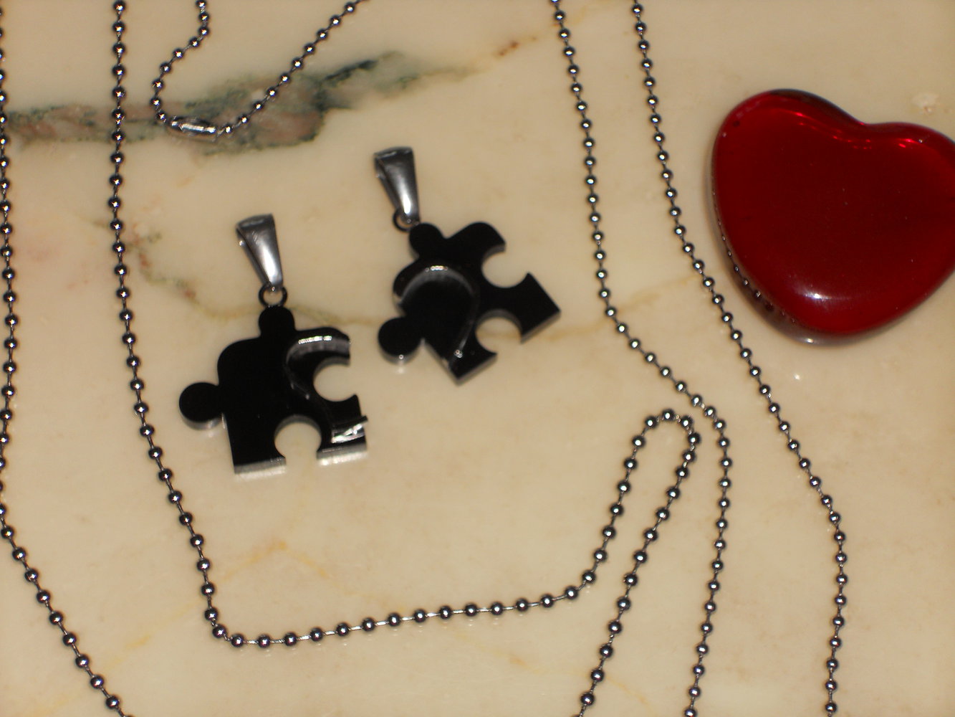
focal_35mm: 108
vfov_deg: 13.7
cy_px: 358
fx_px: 2980
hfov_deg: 18.2
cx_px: 478
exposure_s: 1/60
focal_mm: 19.6
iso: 100
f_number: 5.9
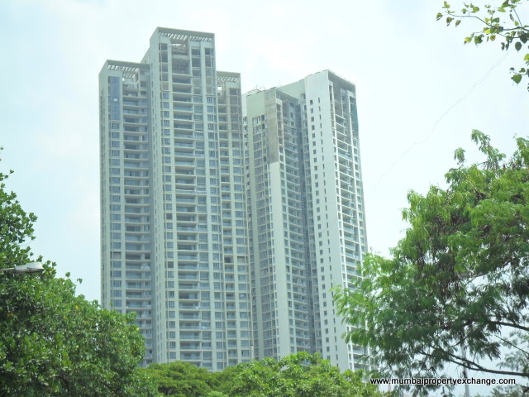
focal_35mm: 74
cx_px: 264
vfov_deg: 19.9
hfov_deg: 26.3
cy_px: 198
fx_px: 1131
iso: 100
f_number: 3.9
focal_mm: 13.2
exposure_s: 1/1000
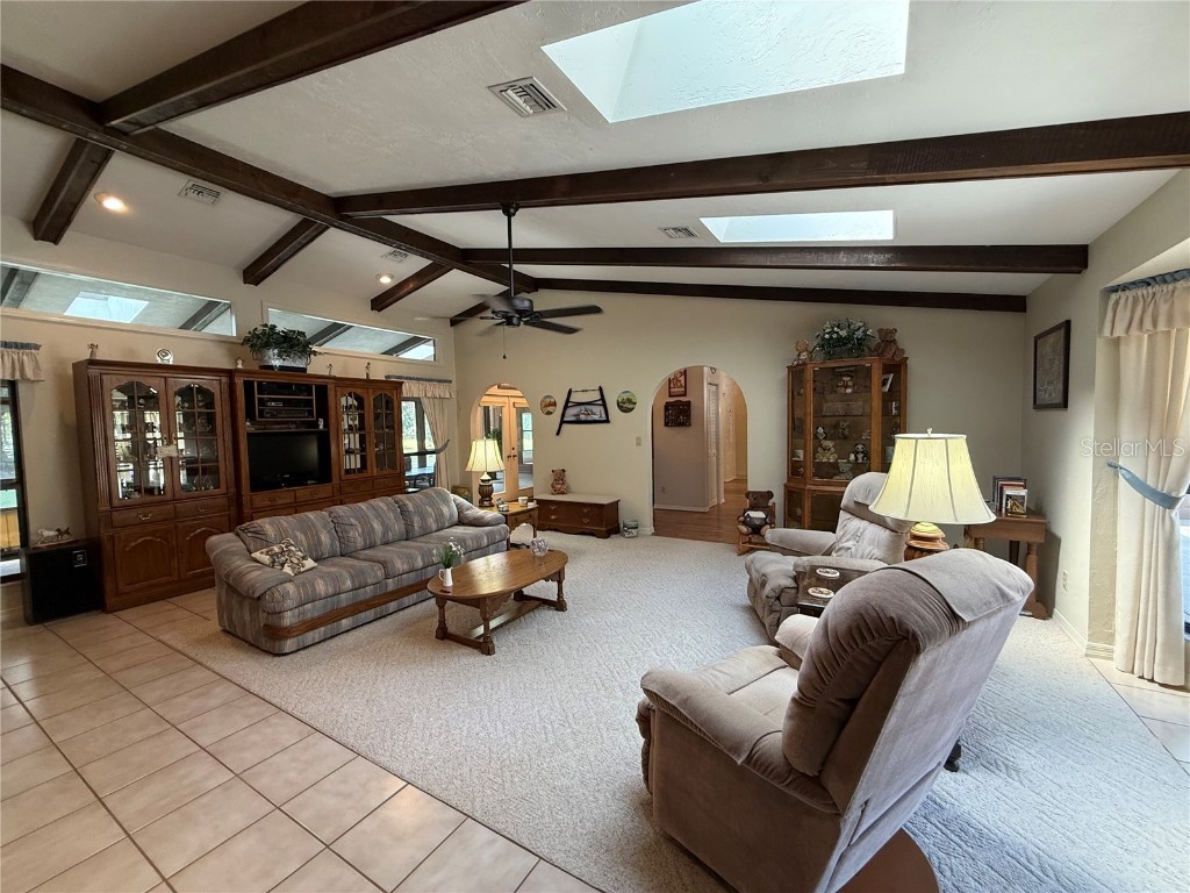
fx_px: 481
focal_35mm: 14
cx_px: 595
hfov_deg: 102.1
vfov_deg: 85.7
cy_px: 446
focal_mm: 2.22
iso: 400
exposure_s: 1/120
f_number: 2.2
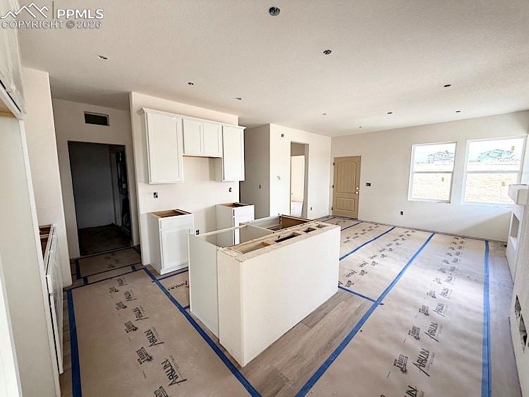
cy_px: 198
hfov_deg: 102.0
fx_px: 214
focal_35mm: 14
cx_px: 264
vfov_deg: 85.7
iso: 80
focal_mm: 2.22
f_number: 2.2
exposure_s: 1/99
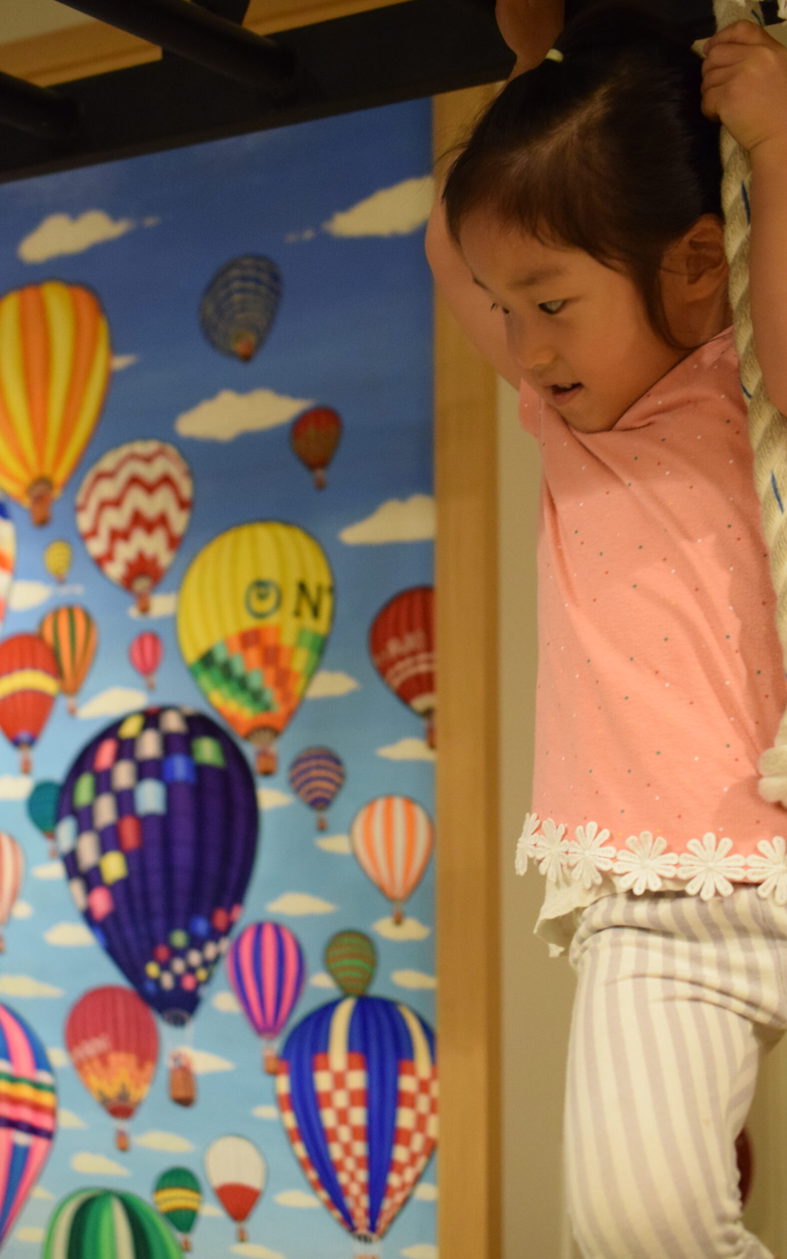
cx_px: 382
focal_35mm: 62
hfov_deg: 21.0
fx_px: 2128
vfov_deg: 33.0
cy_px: 621
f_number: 2.8
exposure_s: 1/125
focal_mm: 40
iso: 2500
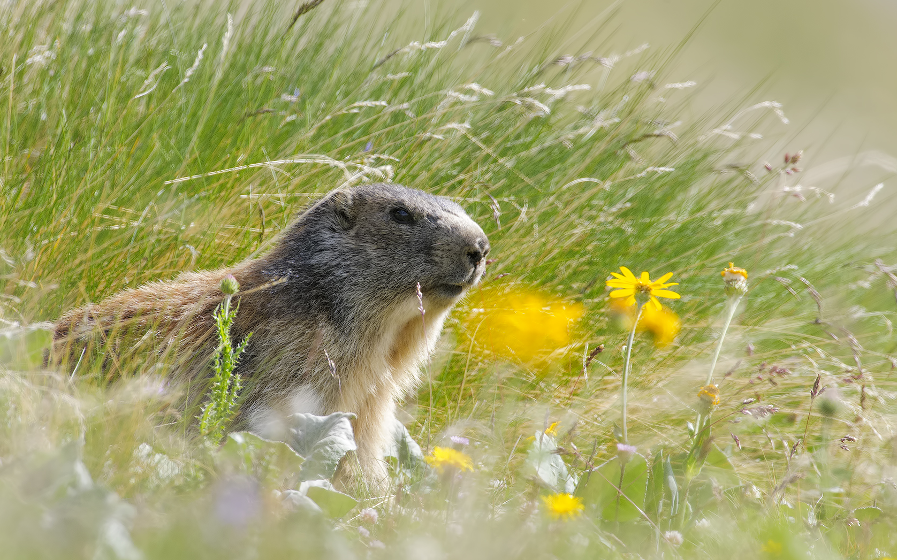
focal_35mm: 1213
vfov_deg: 1.1
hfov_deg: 1.7
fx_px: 29649
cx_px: 420
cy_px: 235
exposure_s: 1/800
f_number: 7.1
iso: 640
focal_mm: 700
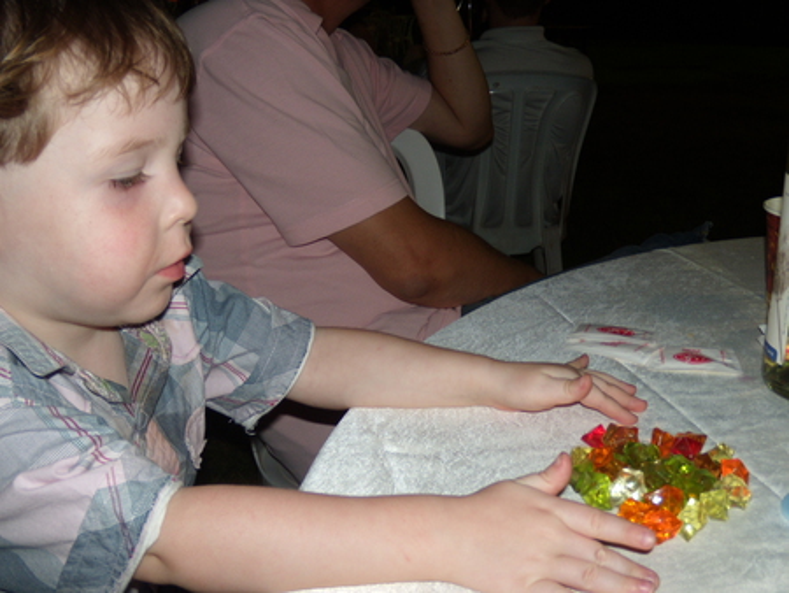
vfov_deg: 39.7
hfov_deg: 51.3
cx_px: 394
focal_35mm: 36
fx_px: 821
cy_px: 296
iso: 80
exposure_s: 1/30
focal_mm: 6.4
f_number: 3.6
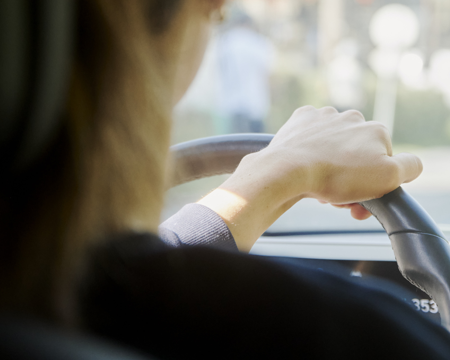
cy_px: 43
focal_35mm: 136
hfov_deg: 14.1
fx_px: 1811
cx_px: 361
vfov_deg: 11.3
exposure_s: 1/500
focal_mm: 56
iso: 640
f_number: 3.2
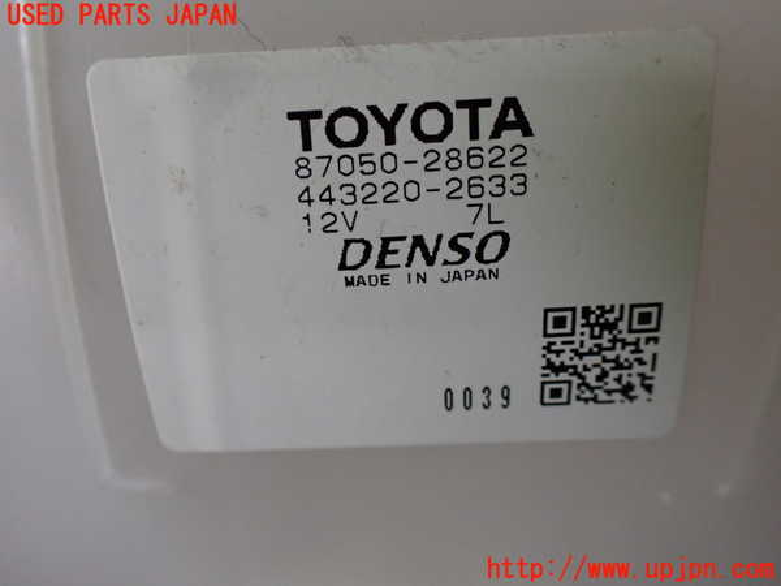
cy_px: 293
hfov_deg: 60.0
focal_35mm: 30
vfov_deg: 46.8
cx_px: 390
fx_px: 677
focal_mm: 5.4
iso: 800
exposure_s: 1/80
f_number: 2.3
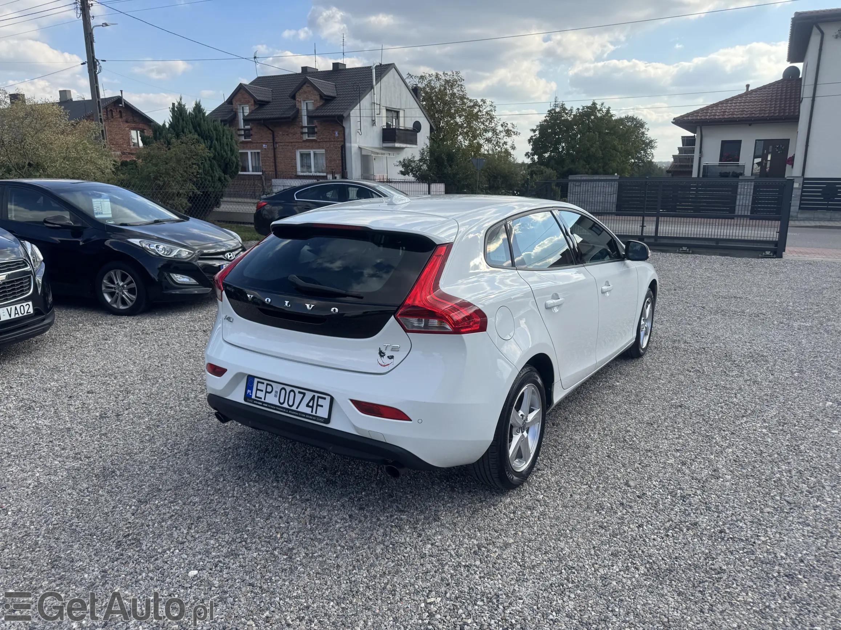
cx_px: 420
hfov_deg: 71.6
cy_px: 315
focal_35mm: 24
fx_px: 583
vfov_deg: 56.8
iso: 80
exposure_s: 1/2506
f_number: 1.78
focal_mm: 6.76
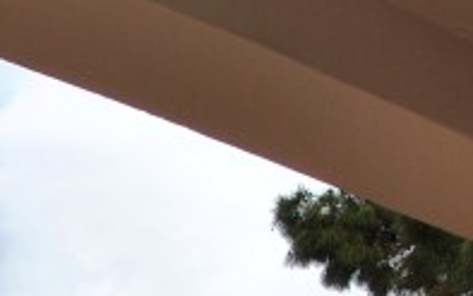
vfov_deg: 13.0
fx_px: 1147
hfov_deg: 22.5
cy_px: 570
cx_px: 13
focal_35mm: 89
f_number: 6.3
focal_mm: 10
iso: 100
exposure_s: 1/200
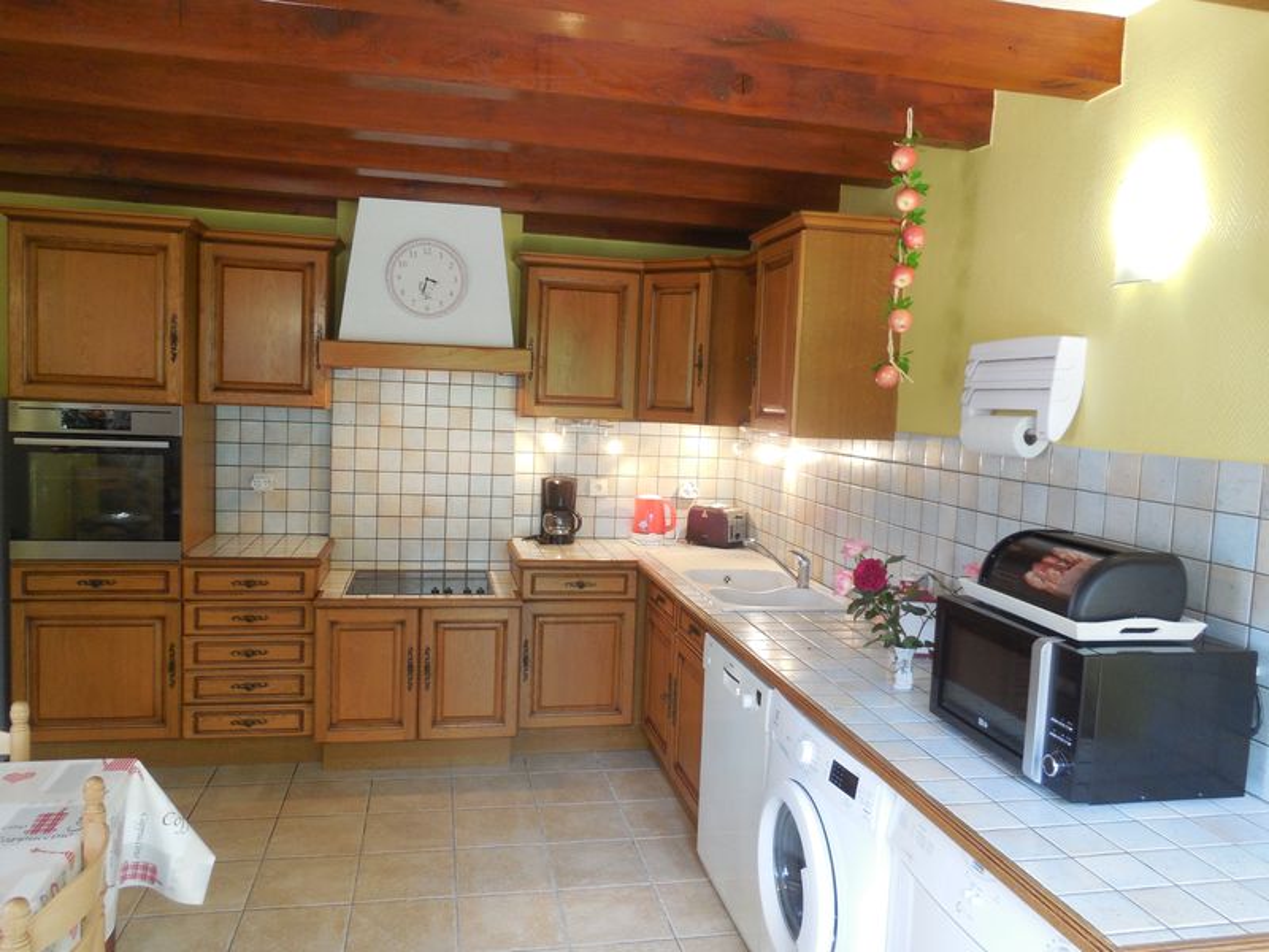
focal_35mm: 25
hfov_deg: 69.4
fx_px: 916
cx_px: 634
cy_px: 476
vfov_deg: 54.9
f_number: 3.1
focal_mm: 4.5
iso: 280
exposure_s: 1/30
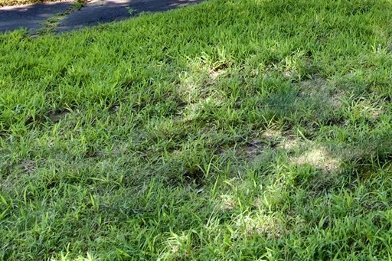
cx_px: 566
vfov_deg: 16.5
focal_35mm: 66
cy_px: -233
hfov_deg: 24.6
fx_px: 718
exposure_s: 1/250
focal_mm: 11
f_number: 7.1
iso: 320
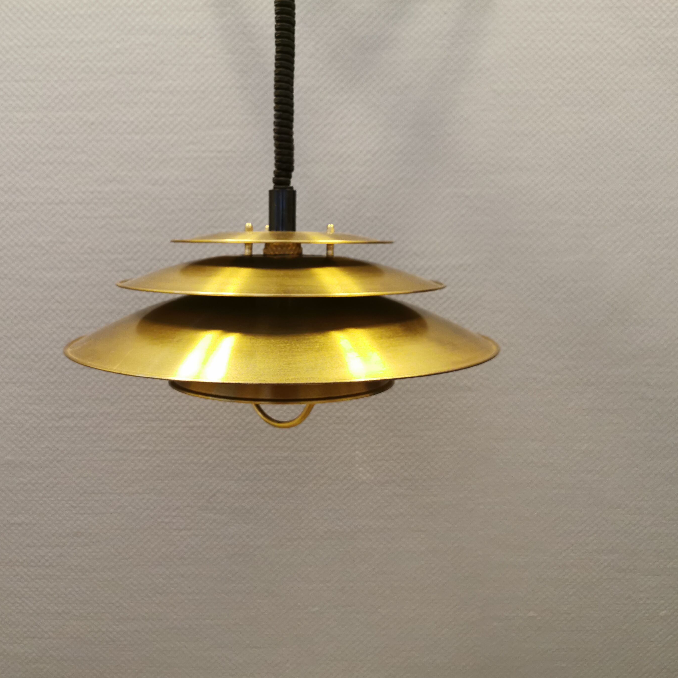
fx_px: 709
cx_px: 293
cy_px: 340
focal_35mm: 32
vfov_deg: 51.1
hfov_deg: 50.9
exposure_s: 1/50
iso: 250
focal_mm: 5.56
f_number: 1.6
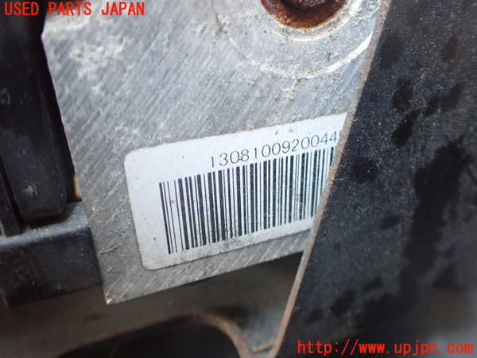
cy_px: 179
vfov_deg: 46.8
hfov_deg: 60.0
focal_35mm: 30
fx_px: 413
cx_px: 238
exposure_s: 1/40
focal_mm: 5.4
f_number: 2.3
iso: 800
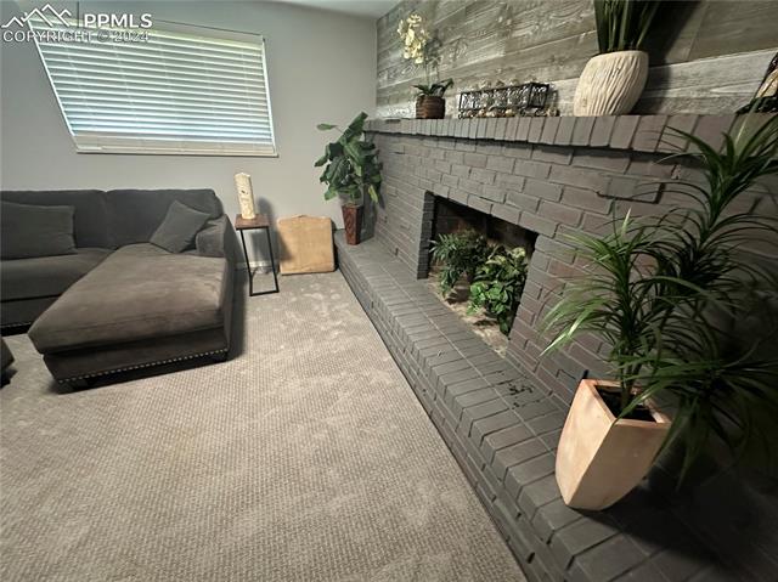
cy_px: 291
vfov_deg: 85.6
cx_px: 389
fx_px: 314
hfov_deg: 102.1
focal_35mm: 14
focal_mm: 2.22
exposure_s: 1/40
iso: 800
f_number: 2.2
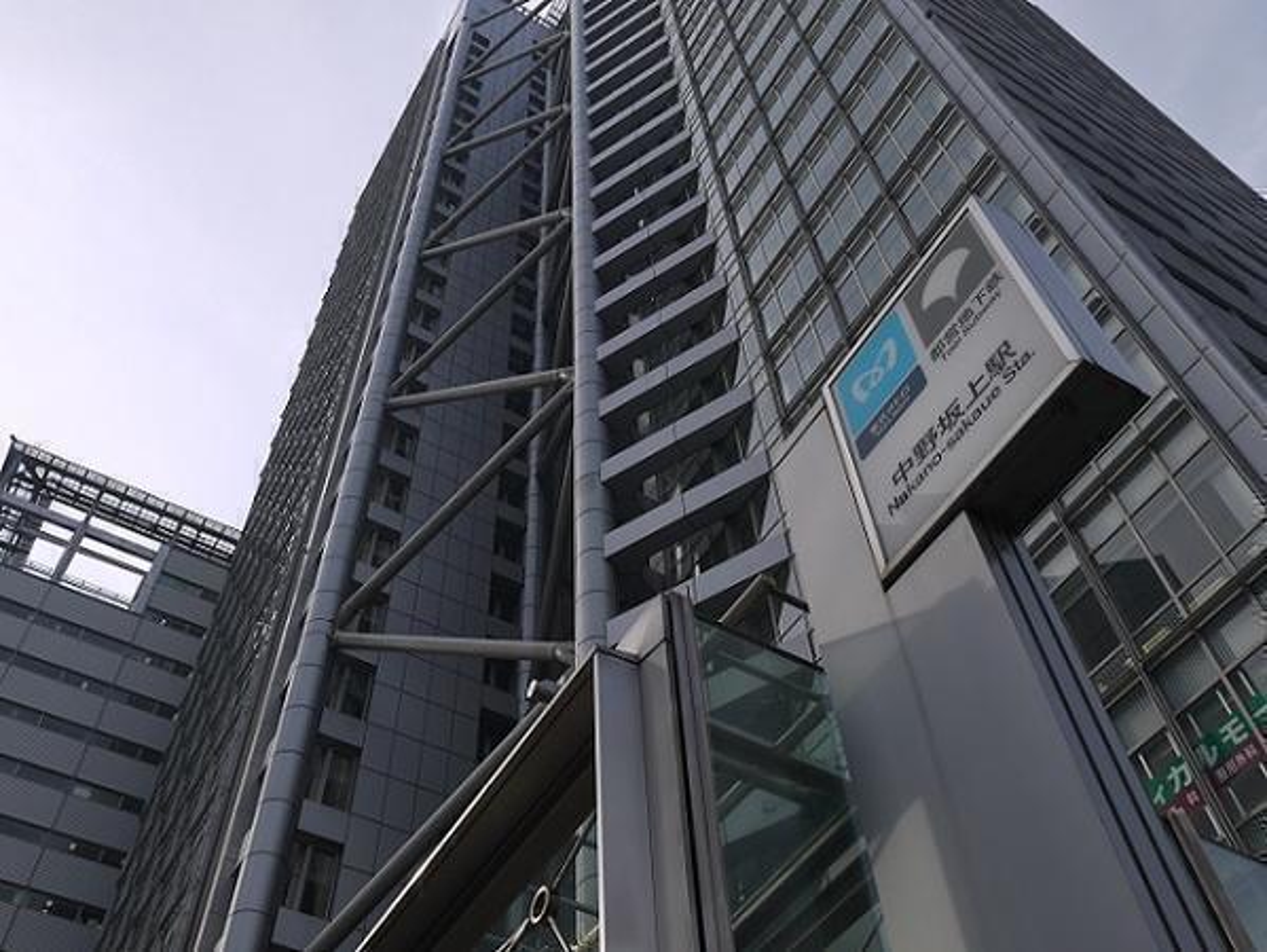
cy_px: 476
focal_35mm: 34
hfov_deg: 53.9
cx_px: 634
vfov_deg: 41.8
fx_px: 1245
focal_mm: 17
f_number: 8
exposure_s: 1/320
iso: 160
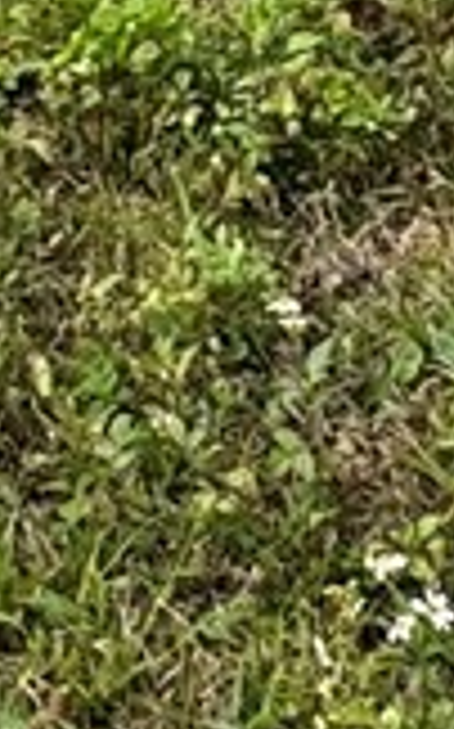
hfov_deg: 8.7
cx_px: -261
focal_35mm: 147
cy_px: -1224
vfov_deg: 11.0
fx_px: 2915
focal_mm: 2.22
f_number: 2.2
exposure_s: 1/749
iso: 40
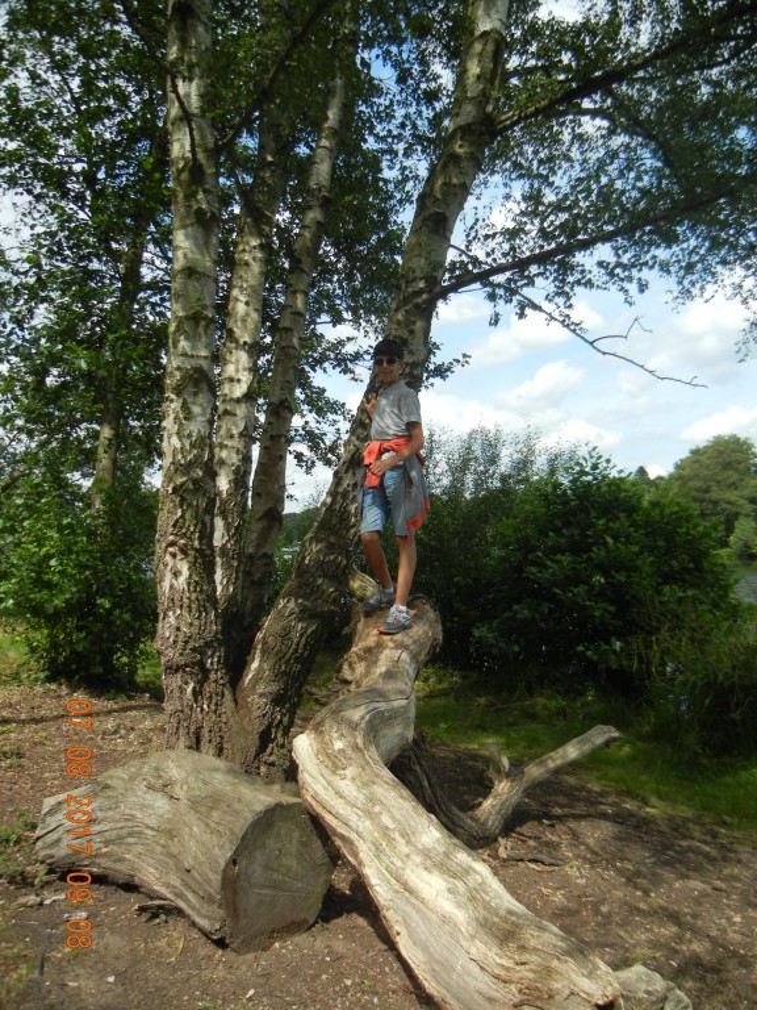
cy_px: 505
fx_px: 875
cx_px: 378
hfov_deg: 46.8
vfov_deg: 60.0
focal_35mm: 30
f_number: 7
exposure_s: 1/256
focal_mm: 5.4
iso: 160
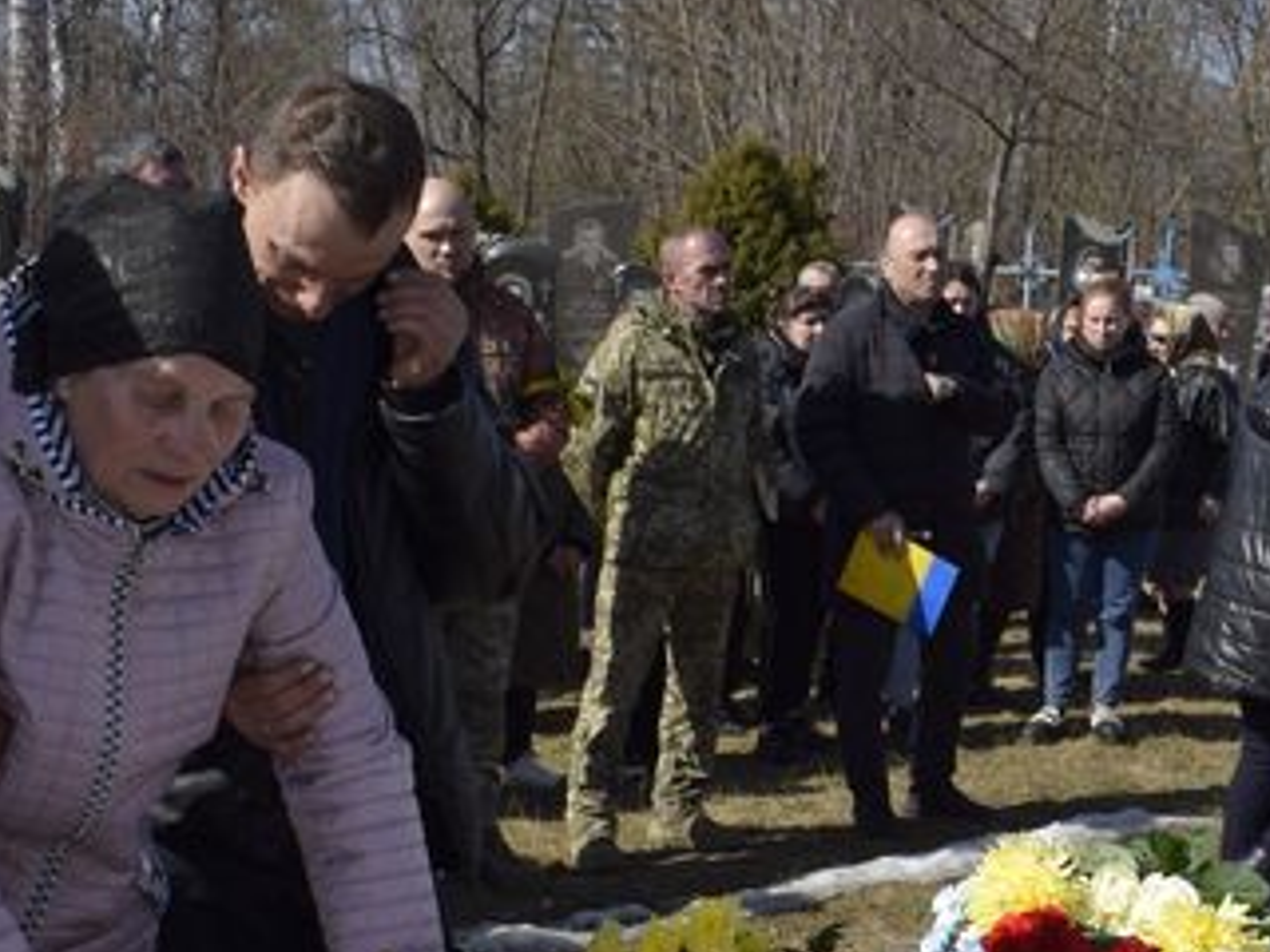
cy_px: 827
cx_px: 1028
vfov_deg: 20.3
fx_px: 2610
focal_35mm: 71
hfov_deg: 26.8
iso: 100
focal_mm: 21
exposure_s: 1/200
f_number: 11
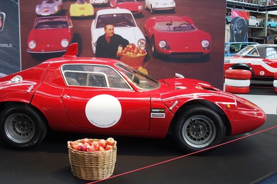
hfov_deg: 54.2
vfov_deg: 37.8
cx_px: 118
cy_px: 78
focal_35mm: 35
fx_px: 269
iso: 125
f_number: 2.2
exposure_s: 1/100
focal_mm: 10.4
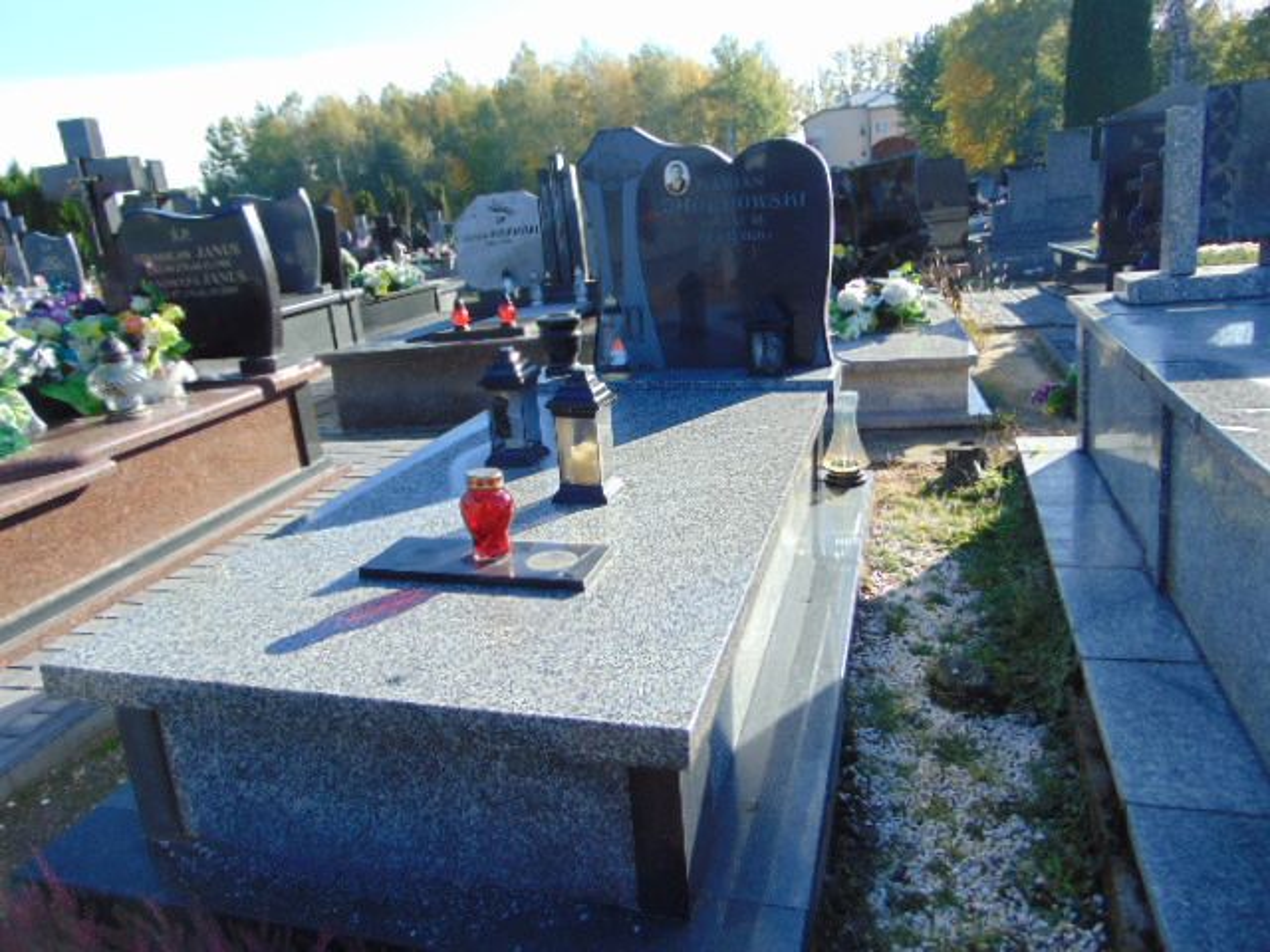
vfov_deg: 54.9
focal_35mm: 25
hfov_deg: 69.4
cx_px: 635
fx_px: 917
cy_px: 476
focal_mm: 4.5
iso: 80
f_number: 3
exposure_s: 1/400
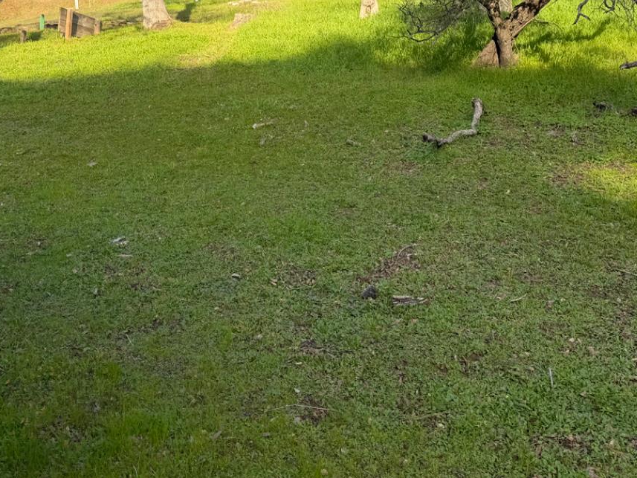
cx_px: 279
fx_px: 773
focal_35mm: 42
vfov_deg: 33.2
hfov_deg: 44.7
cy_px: 84
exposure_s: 1/967
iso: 80
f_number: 1.78
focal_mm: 6.76
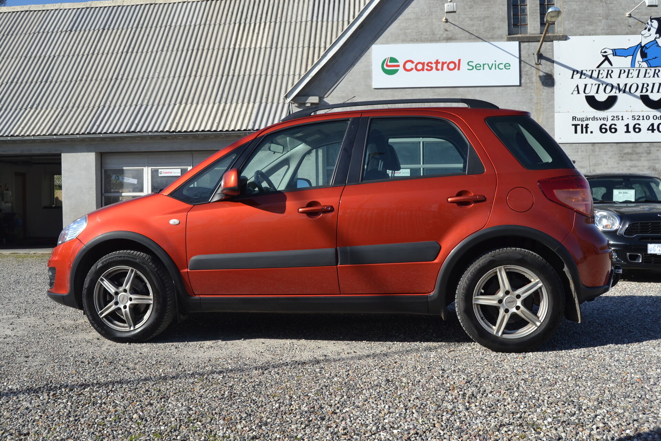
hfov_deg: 57.2
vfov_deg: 40.0
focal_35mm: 33
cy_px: 220
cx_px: 330
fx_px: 606
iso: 100
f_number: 8
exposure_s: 1/250
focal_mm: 22
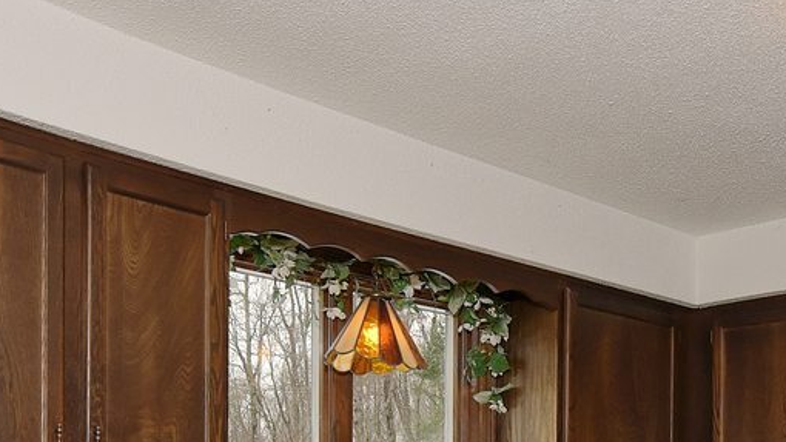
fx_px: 959
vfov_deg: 21.4
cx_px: 694
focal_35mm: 46
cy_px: 681
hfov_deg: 41.4
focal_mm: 14
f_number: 5
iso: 200
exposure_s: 1/200
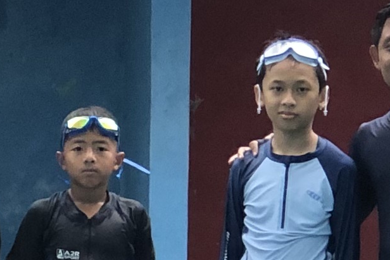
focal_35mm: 388
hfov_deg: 5.3
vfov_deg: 3.5
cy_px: 156
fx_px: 4204
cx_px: -179
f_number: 2.8
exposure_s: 1/30
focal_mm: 6.6
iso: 50
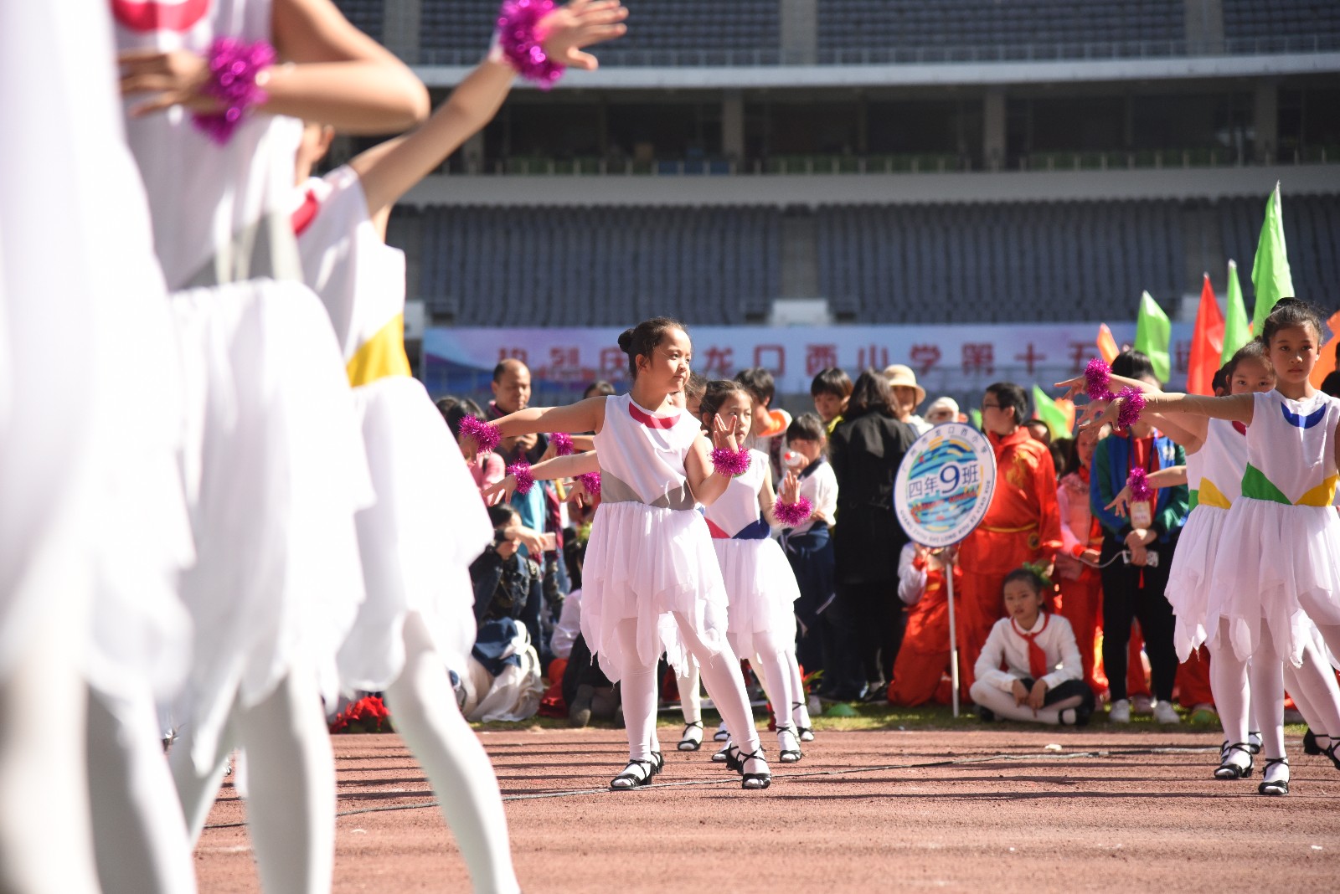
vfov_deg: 11.4
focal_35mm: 120
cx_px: 670
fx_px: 4468
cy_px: 447
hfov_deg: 17.1
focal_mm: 120
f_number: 4
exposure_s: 1/4000
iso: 1000
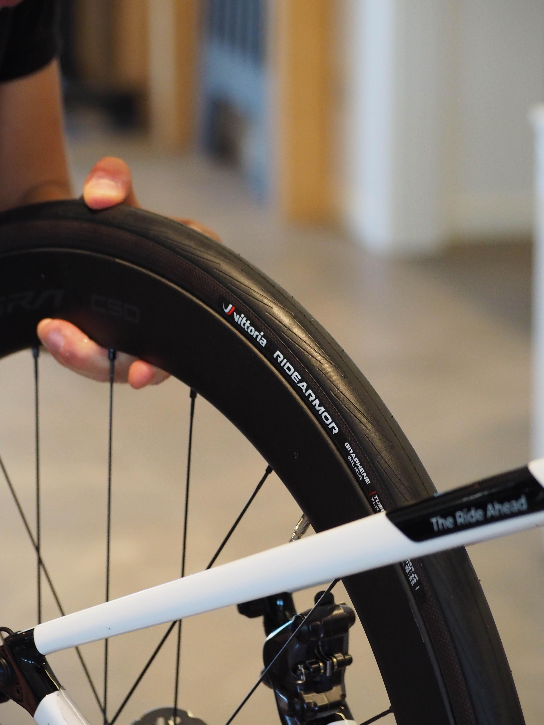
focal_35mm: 156
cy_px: 362
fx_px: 3269
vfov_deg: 12.7
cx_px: 272
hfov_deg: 9.5
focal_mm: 78
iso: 2000
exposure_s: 1/200
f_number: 4.7
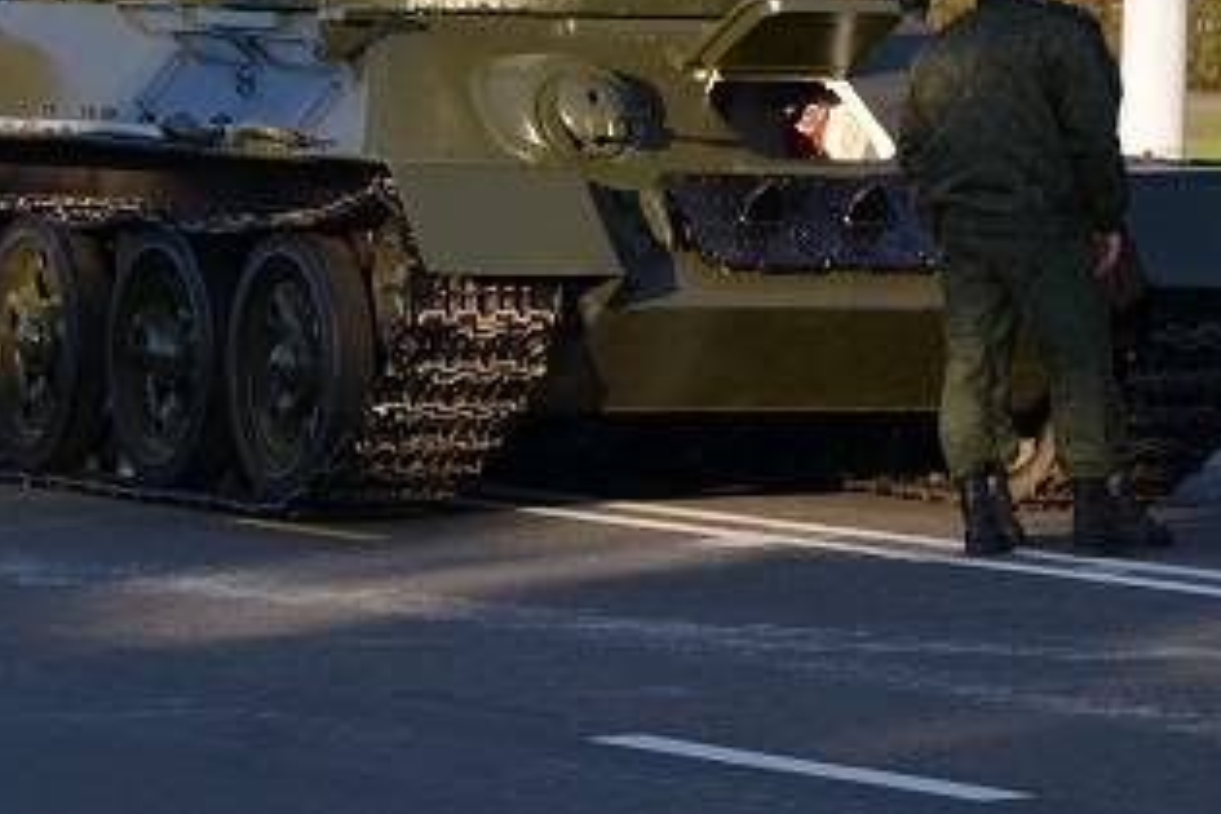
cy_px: -114
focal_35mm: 295
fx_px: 10010
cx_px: 566
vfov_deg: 4.6
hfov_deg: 7.0
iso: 100
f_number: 6.3
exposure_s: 1/200
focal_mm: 85
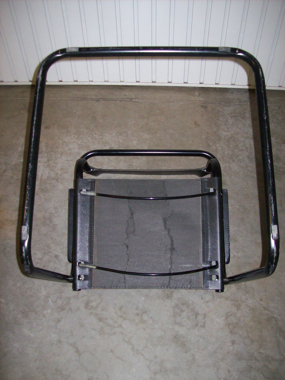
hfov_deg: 39.6
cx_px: 142
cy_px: 190
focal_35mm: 36
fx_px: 395
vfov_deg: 51.4
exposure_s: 1/64
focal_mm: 6
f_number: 2.7
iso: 200
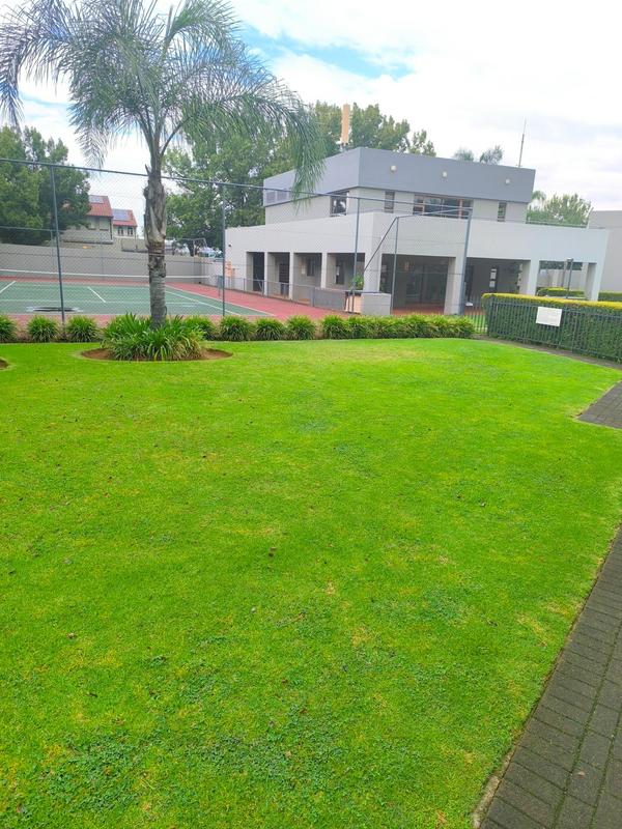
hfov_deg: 58.9
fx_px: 551
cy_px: 414
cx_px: 311
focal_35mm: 23
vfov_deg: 73.9
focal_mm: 6.14
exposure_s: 1/262
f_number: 1.65
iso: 50
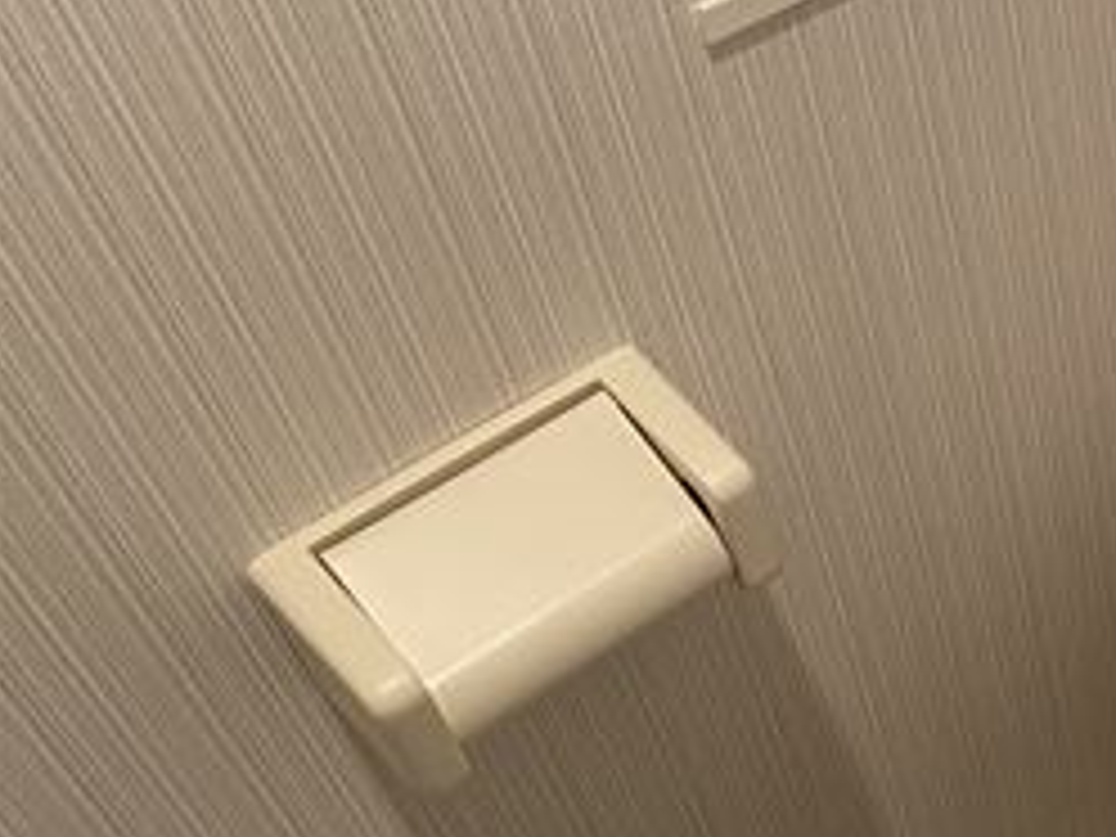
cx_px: 1431
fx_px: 2160
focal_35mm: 67
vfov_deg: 21.9
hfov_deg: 25.2
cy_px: 410
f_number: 1.8
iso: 160
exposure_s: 1/50
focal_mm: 4.25
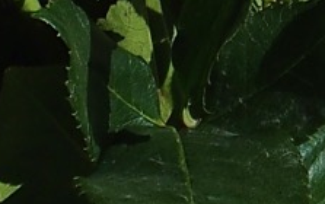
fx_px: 9090
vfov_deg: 1.3
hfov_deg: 2.0
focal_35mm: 1025
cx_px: 267
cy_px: -270
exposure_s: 1/400
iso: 100
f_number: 2.8
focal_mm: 28.8
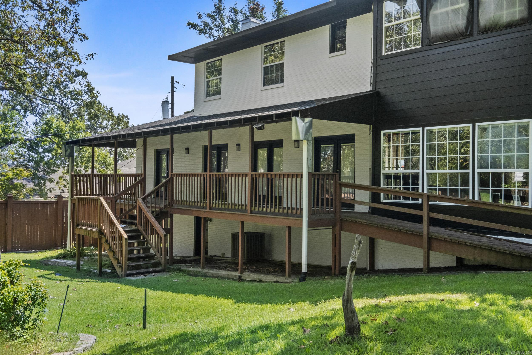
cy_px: 178
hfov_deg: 53.1
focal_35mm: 36
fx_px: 532
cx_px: 266
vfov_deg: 36.9
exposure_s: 1/125
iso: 800
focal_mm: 24
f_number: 13
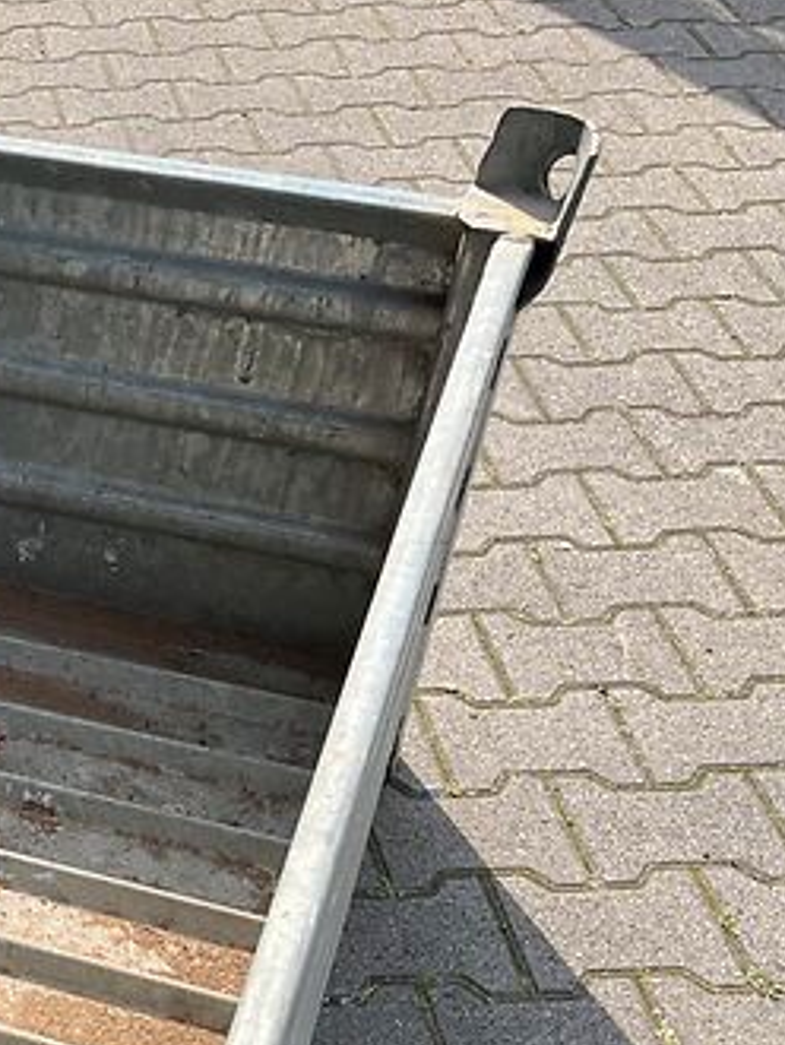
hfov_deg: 20.8
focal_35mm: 63
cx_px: -298
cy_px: 855
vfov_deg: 29.9
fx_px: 1902
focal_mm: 5.1
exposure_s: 1/1748
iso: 50
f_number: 1.6
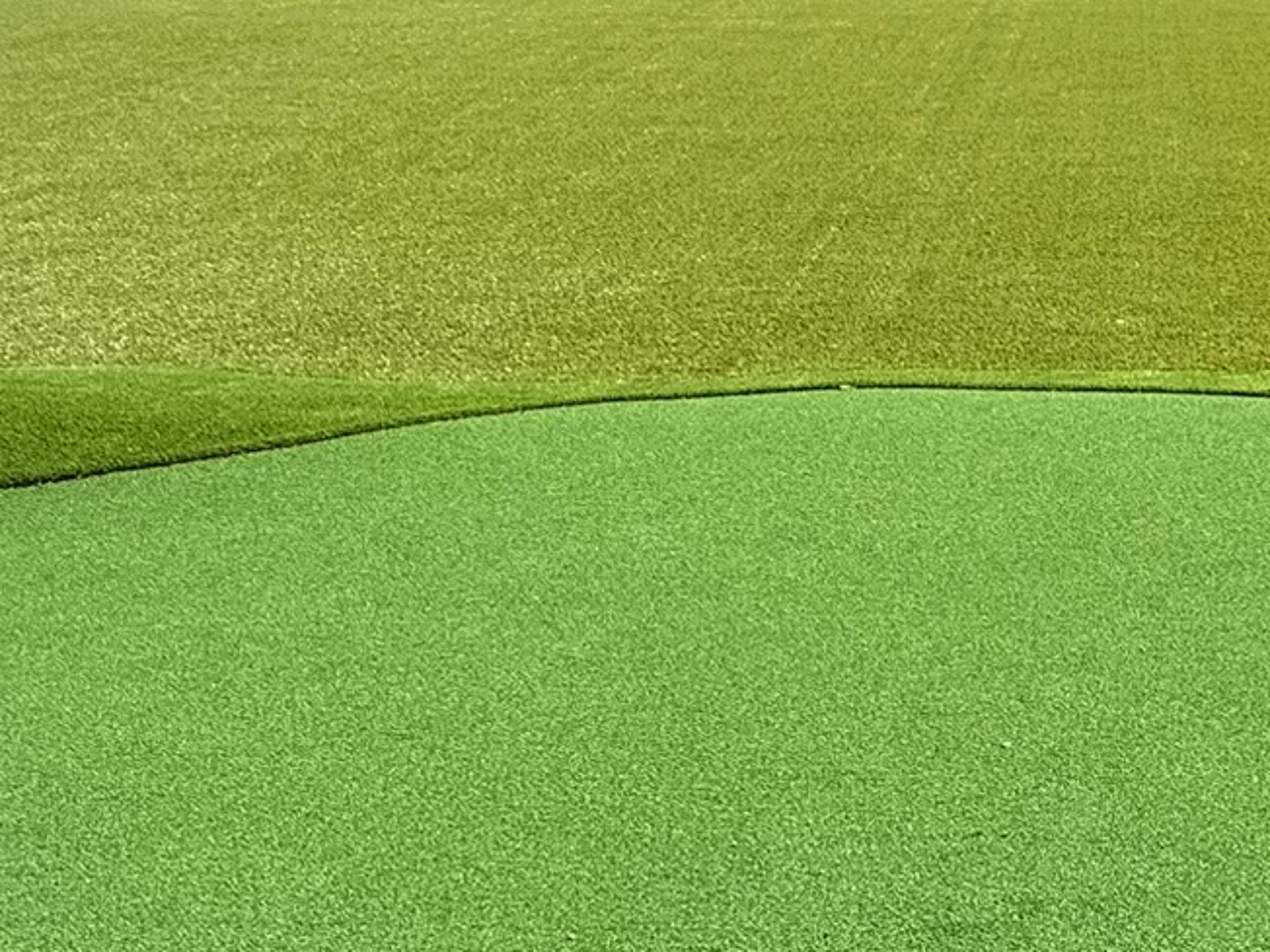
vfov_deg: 30.1
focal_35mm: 44
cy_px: 997
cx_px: 1104
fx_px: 1614
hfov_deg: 40.2
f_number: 2.2
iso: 64
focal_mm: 2.22
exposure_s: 1/1399
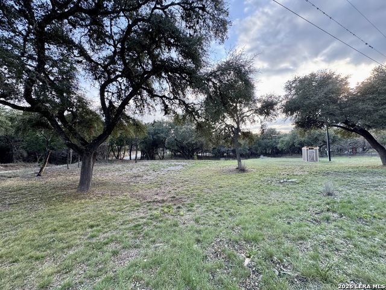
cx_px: 193
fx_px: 156
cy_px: 145
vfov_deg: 85.7
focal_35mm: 14
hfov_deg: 102.1
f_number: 2.2
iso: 50
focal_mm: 2.22
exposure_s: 1/99
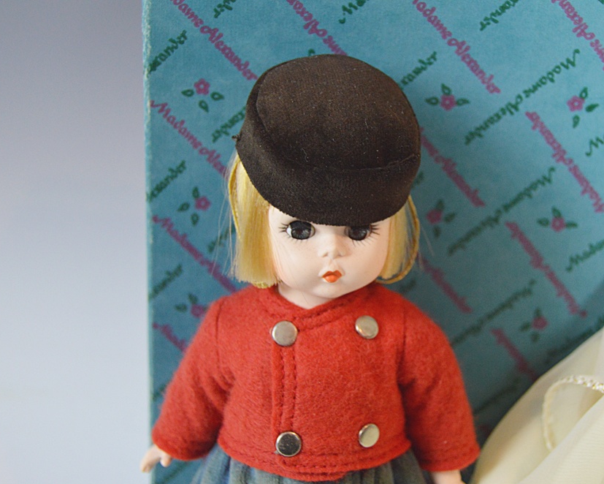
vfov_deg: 22.5
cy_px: 242
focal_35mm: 68
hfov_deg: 27.9
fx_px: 1216
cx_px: 355
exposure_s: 1/60
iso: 1800
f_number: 5
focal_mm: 40
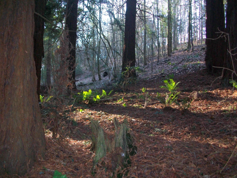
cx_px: 118
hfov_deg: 56.8
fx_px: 219
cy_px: 89
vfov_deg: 44.2
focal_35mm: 32
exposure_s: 1/60
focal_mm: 5.7
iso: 160
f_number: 2.8
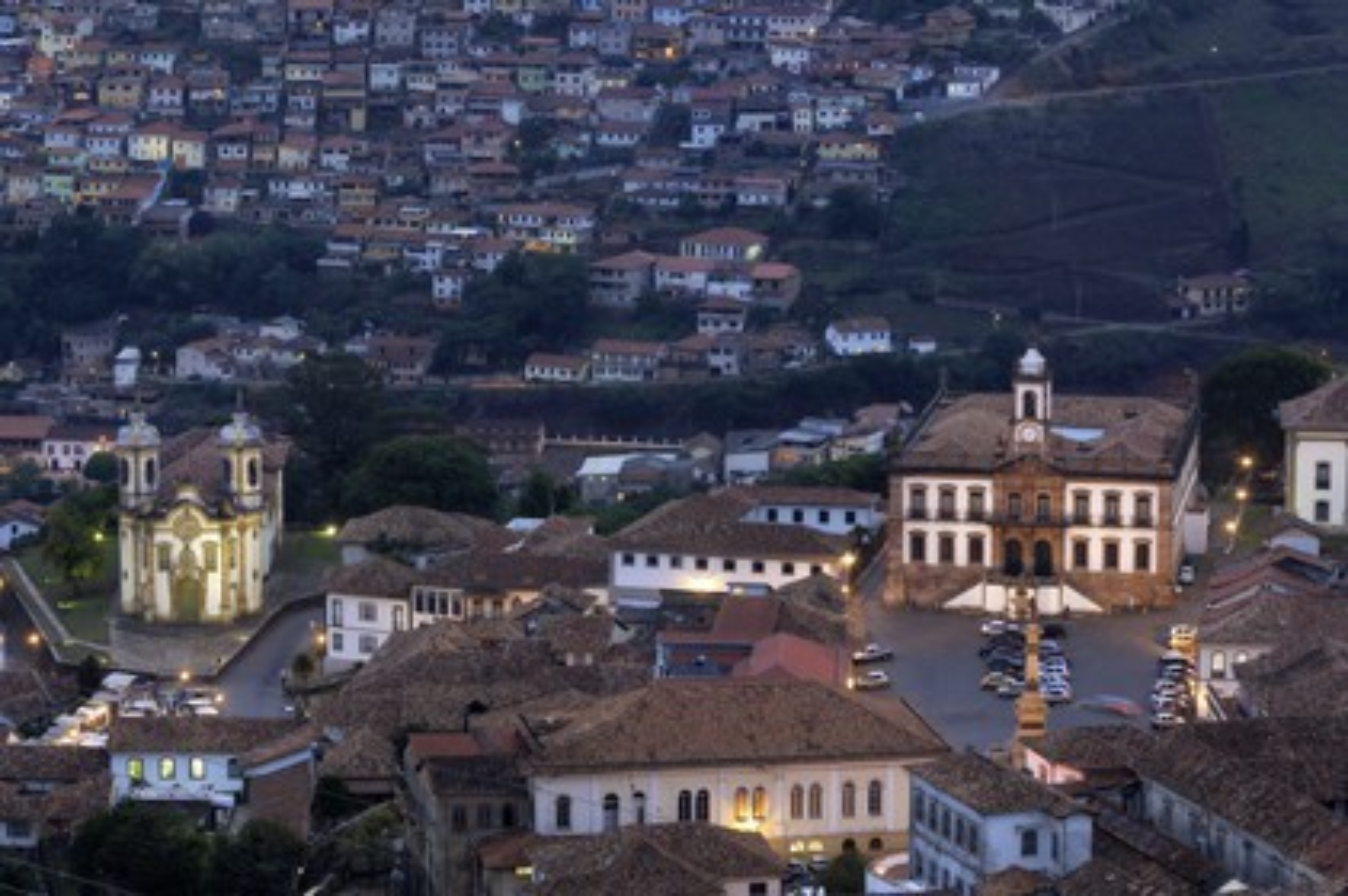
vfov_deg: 9.6
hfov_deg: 14.4
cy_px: 448
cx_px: 674
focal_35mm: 142
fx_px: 5332
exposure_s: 3.6
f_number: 8
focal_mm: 95
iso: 100
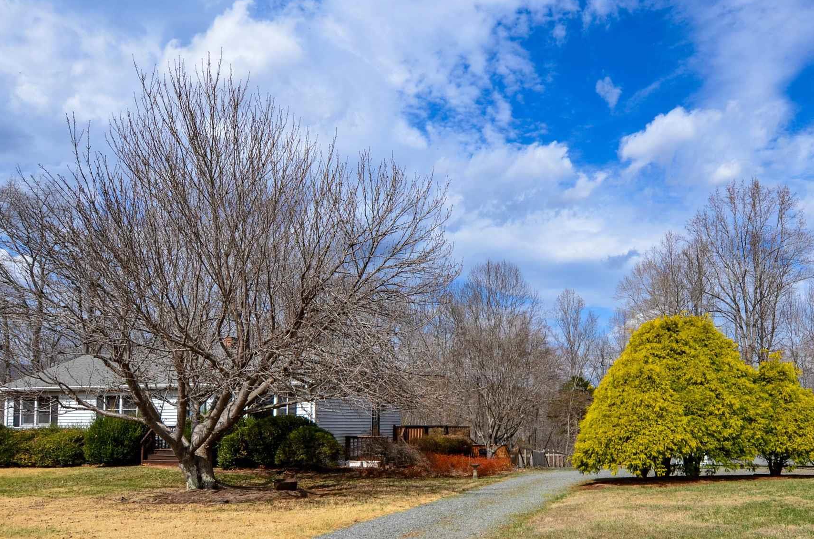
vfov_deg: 46.5
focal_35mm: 27
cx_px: 495
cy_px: 384
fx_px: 609
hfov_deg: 66.7
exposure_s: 1/320
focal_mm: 10
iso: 100
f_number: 9
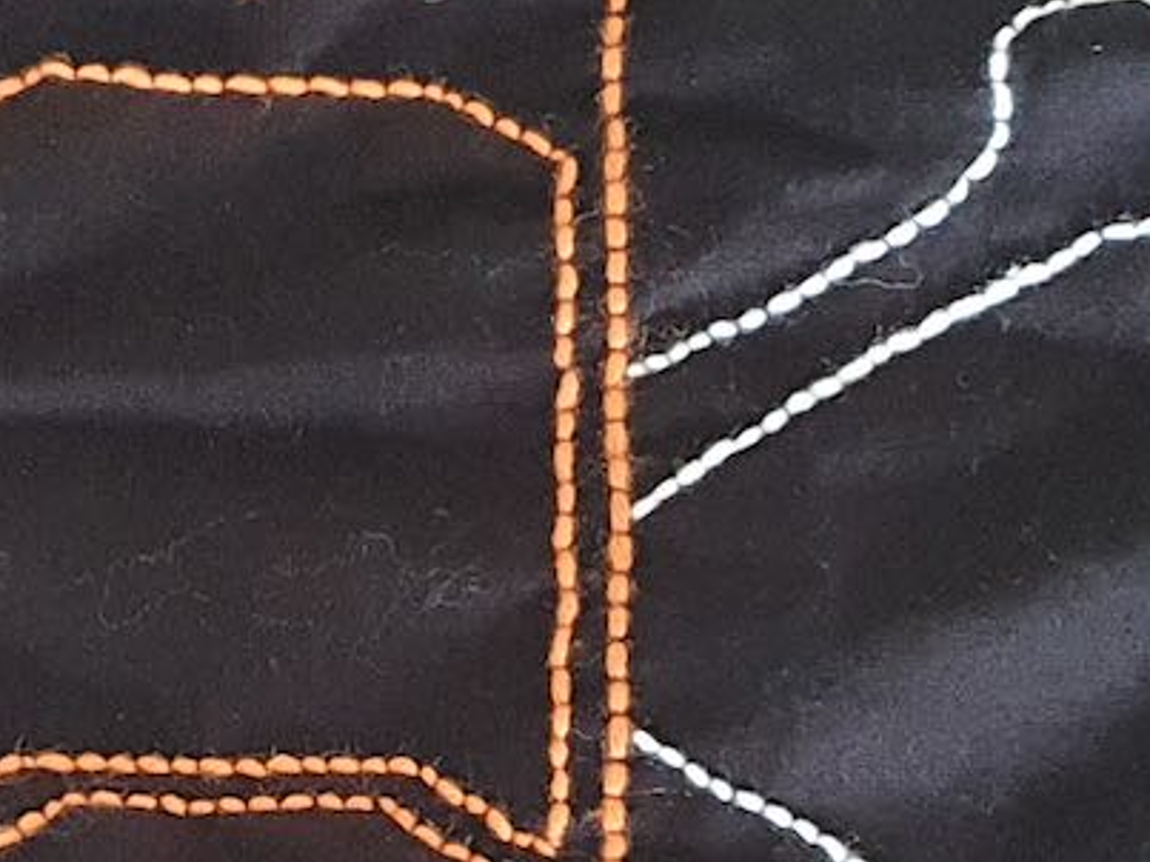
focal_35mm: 129
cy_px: 745
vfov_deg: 11.4
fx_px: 4284
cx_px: 243
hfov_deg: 15.2
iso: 400
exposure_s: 1/40
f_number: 1.5
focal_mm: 4.32
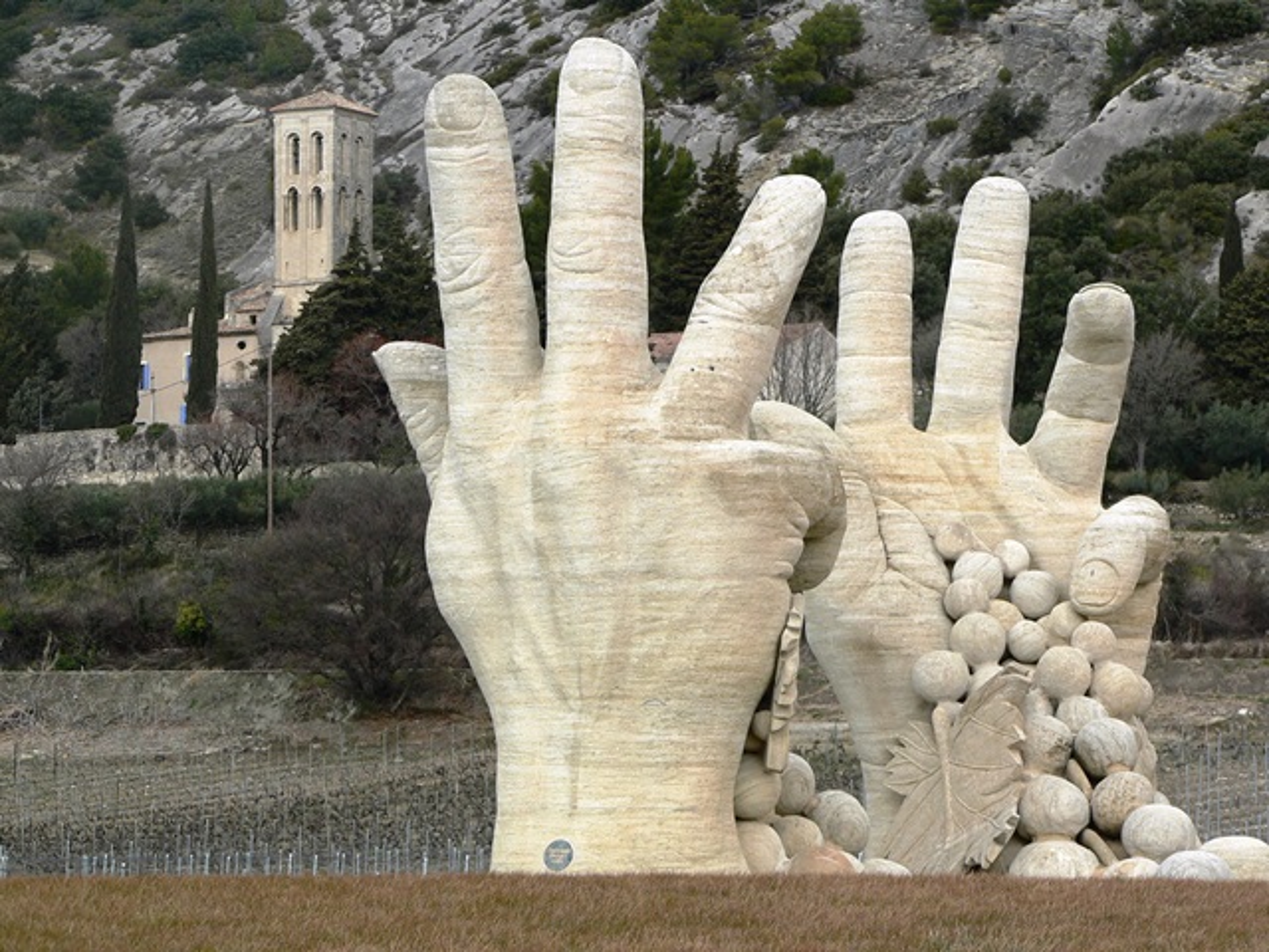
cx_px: 634
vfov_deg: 10.4
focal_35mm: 143
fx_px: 5242
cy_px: 476
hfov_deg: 13.8
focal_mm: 24.6
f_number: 4
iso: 64
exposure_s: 1/320
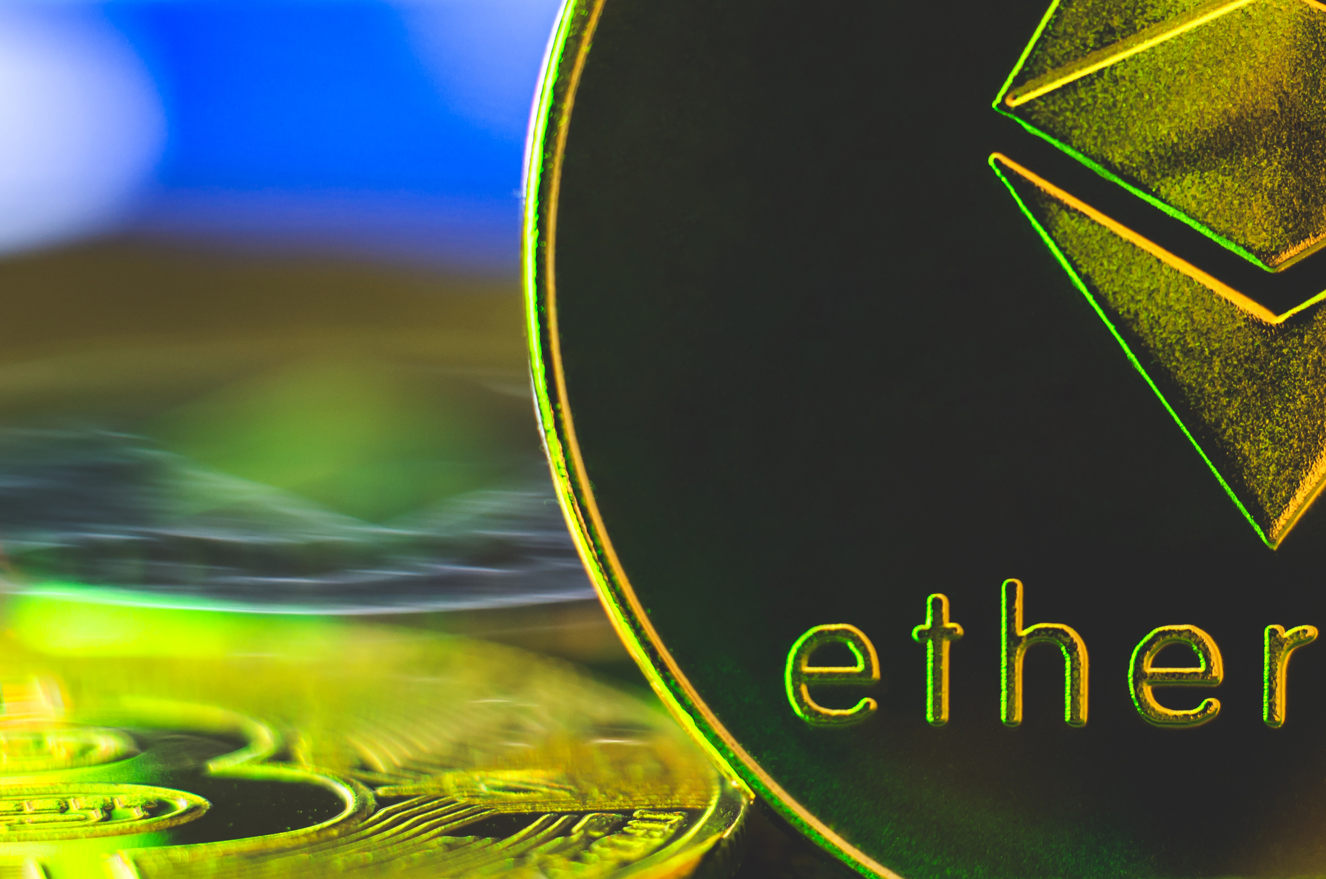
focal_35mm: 133
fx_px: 4889
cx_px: 928
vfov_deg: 10.3
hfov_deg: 15.4
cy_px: 276
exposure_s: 1/2.5
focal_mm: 50
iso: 200
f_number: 4
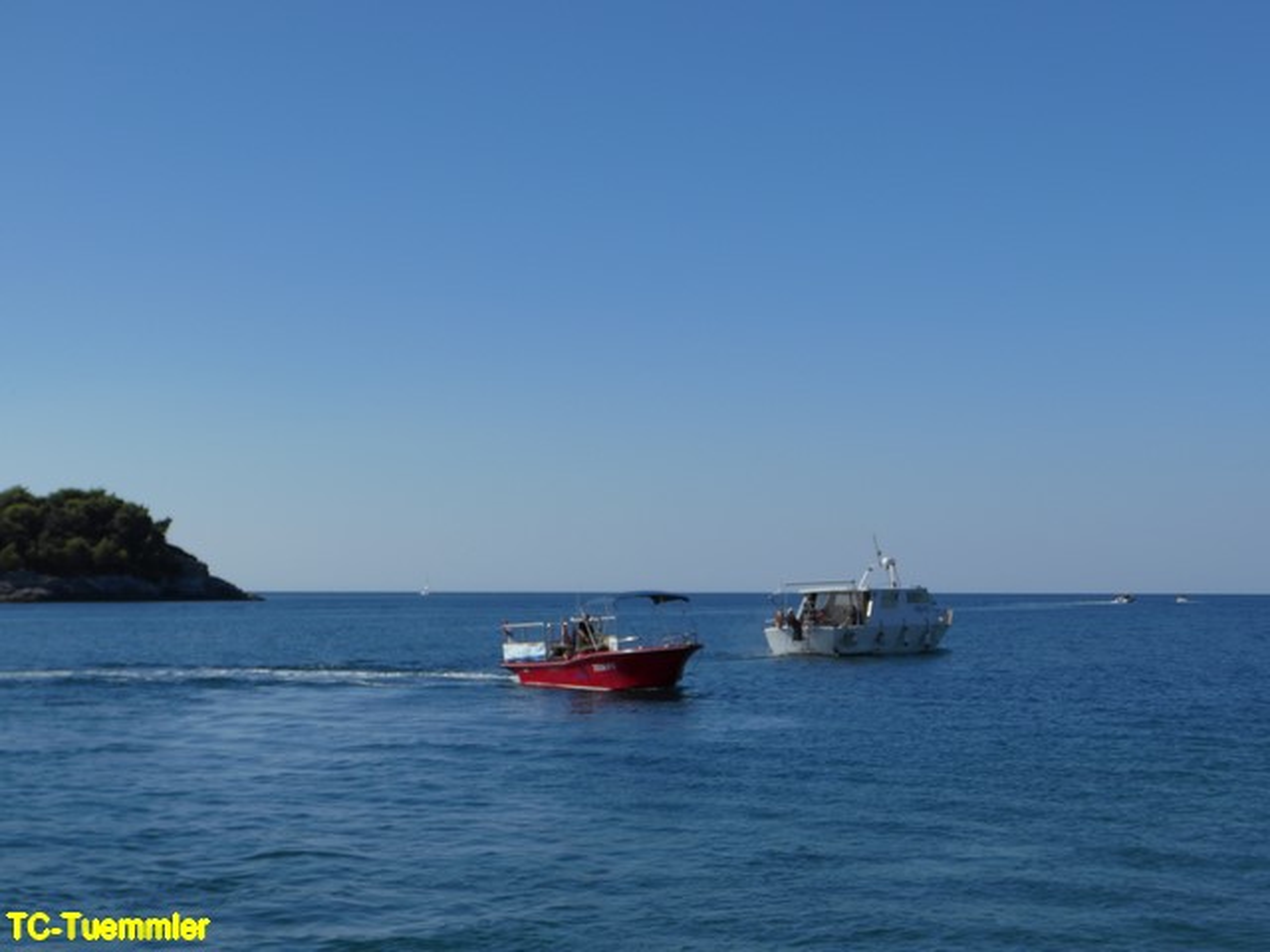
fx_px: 2275
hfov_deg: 31.2
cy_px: 476
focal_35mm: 62
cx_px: 635
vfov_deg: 23.7
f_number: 5.2
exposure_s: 1/800
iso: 80
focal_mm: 11
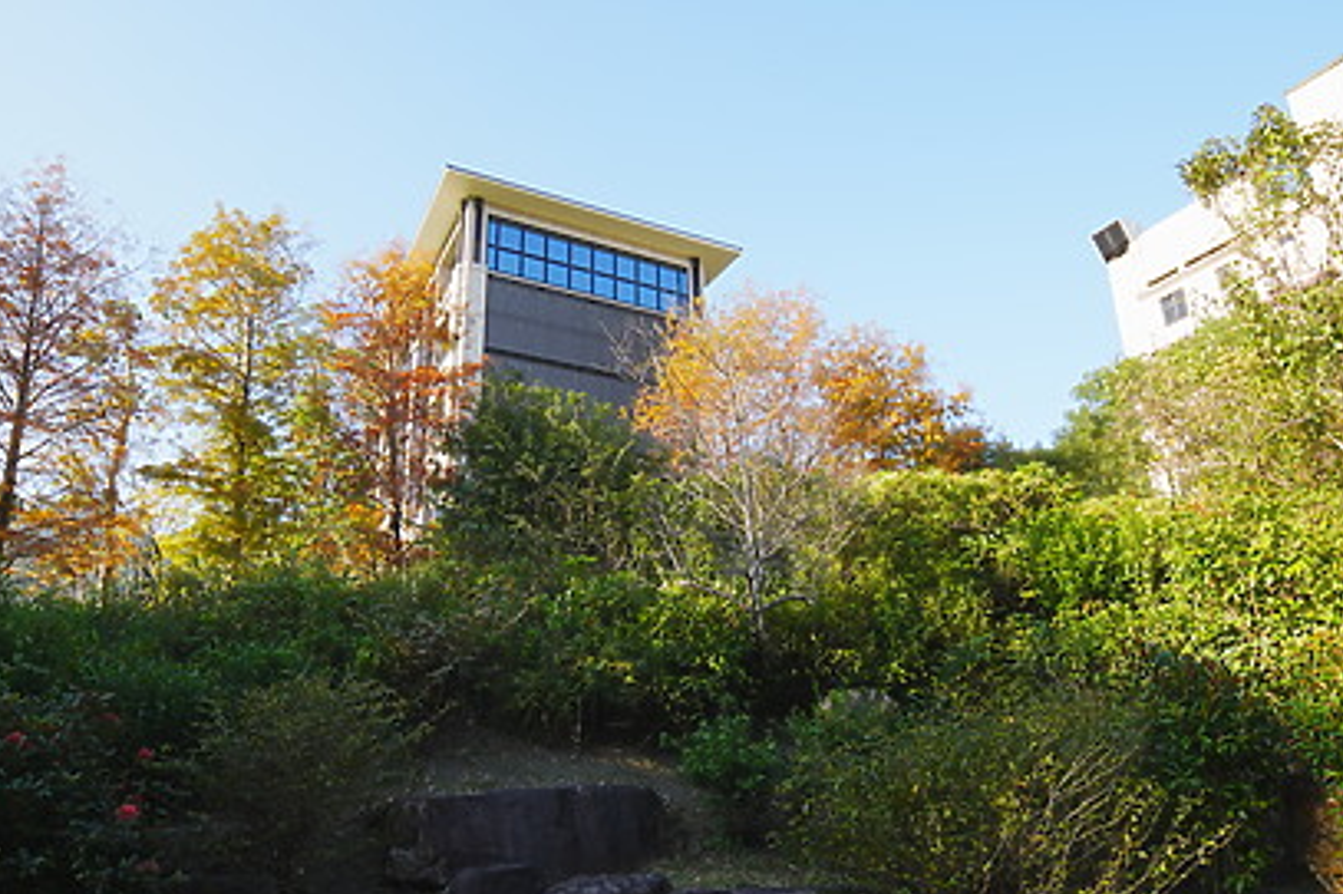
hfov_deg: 76.0
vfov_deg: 55.0
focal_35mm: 23
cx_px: 614
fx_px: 858
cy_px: 485
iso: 250
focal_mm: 12
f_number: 5.6
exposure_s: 1/400
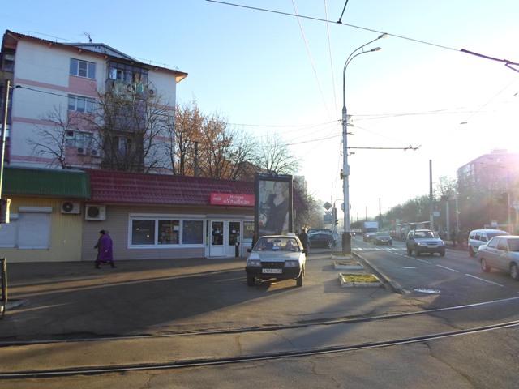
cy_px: 194
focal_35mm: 25
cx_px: 260
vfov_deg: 54.9
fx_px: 375
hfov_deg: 69.4
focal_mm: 4.5
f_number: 2.5
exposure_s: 1/500
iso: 80
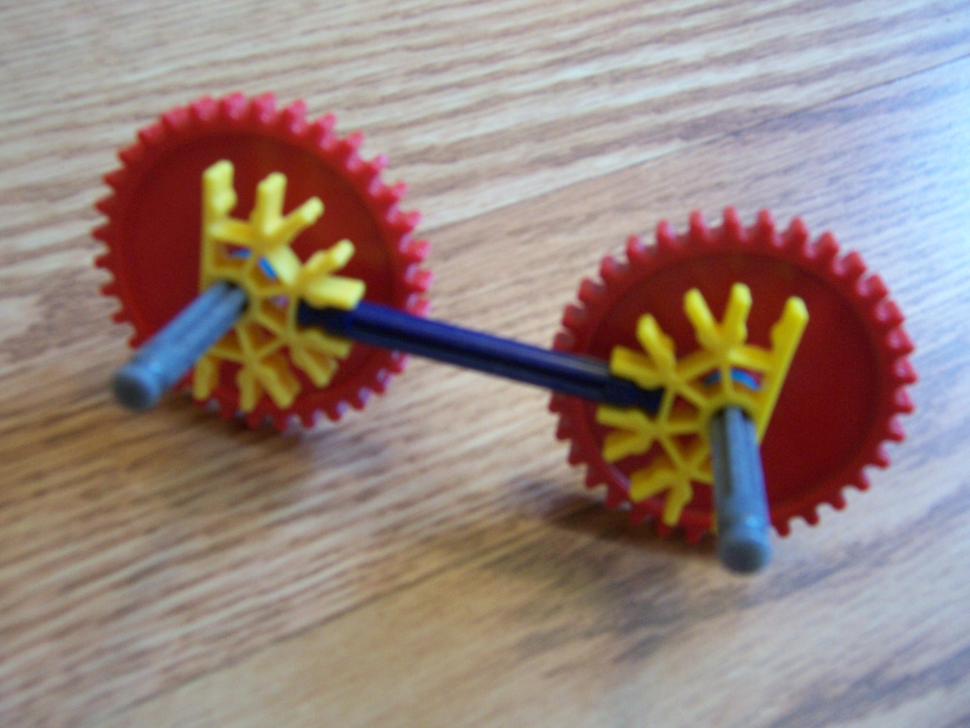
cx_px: 485
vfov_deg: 42.9
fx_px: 925
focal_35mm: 33
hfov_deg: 55.4
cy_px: 364
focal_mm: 5.5
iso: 140
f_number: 3.4
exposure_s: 1/8
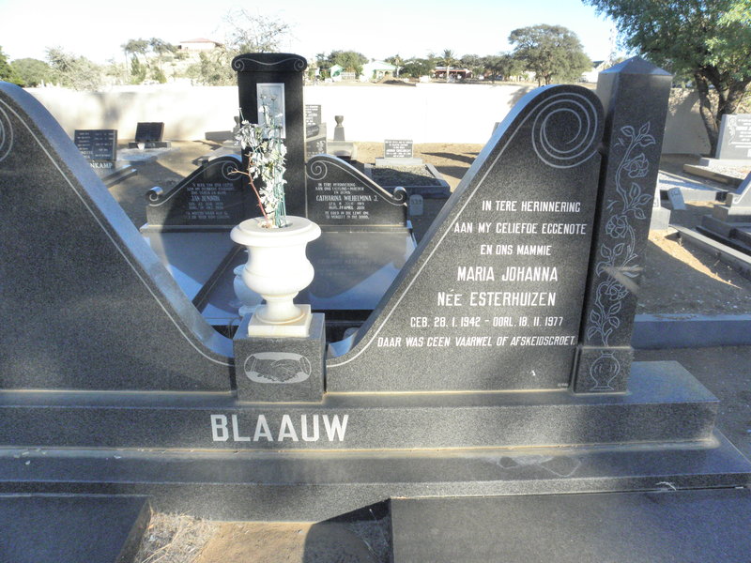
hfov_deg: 67.3
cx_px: 376
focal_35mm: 26
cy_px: 282
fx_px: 564
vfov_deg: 53.1
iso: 200
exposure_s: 1/320
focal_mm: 4.6
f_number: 5.6
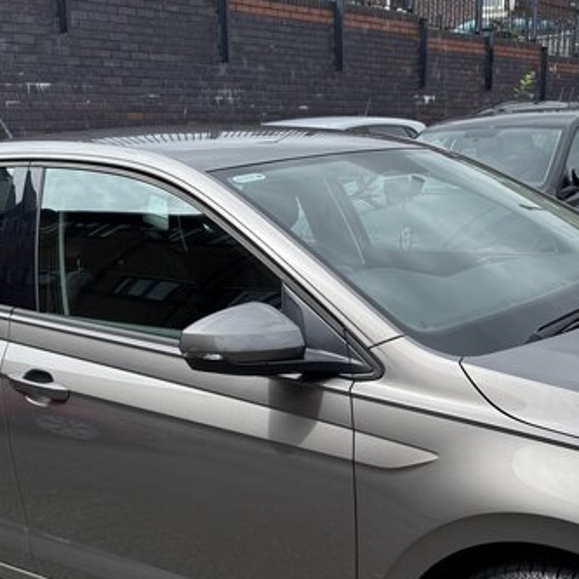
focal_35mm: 51
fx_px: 965
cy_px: 412
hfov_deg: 33.0
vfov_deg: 32.9
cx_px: 407
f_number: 1.78
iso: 80
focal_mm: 6.76
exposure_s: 1/2604
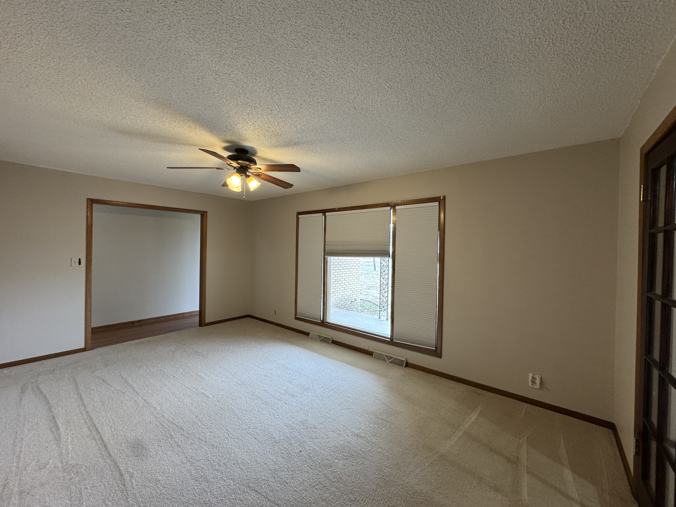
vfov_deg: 85.7
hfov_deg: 102.1
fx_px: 273
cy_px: 254
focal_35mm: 14
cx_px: 338
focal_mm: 2.22
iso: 250
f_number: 2.2
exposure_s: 1/120
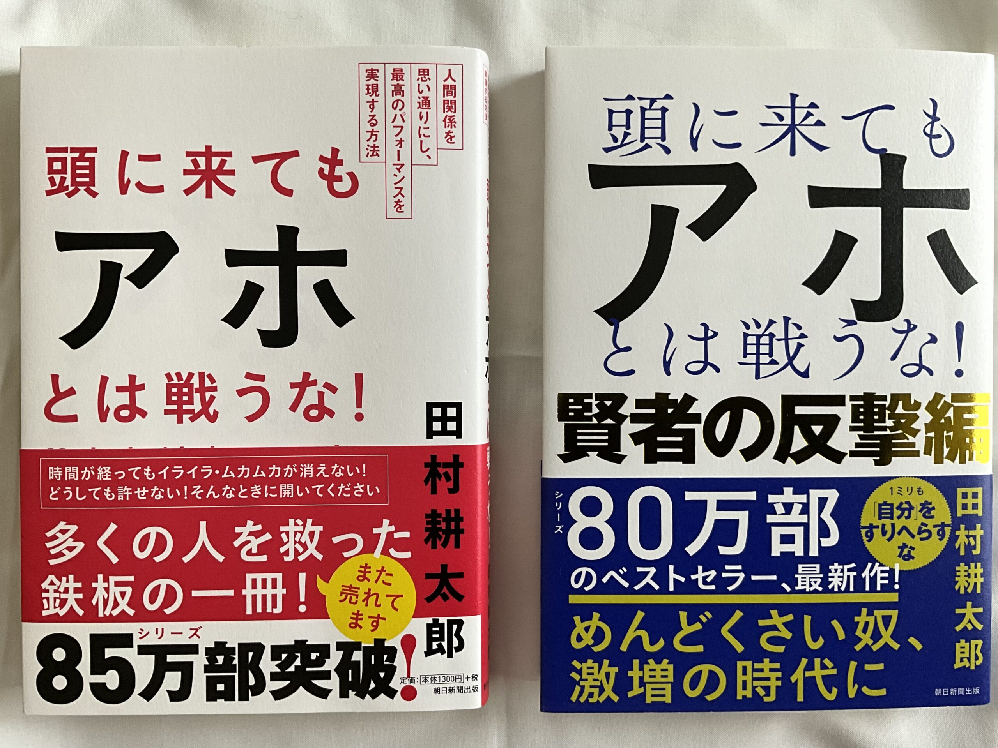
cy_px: 374
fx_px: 836
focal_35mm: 29
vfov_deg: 48.2
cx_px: 499
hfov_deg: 61.7
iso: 80
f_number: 1.8
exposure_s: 1/60
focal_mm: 3
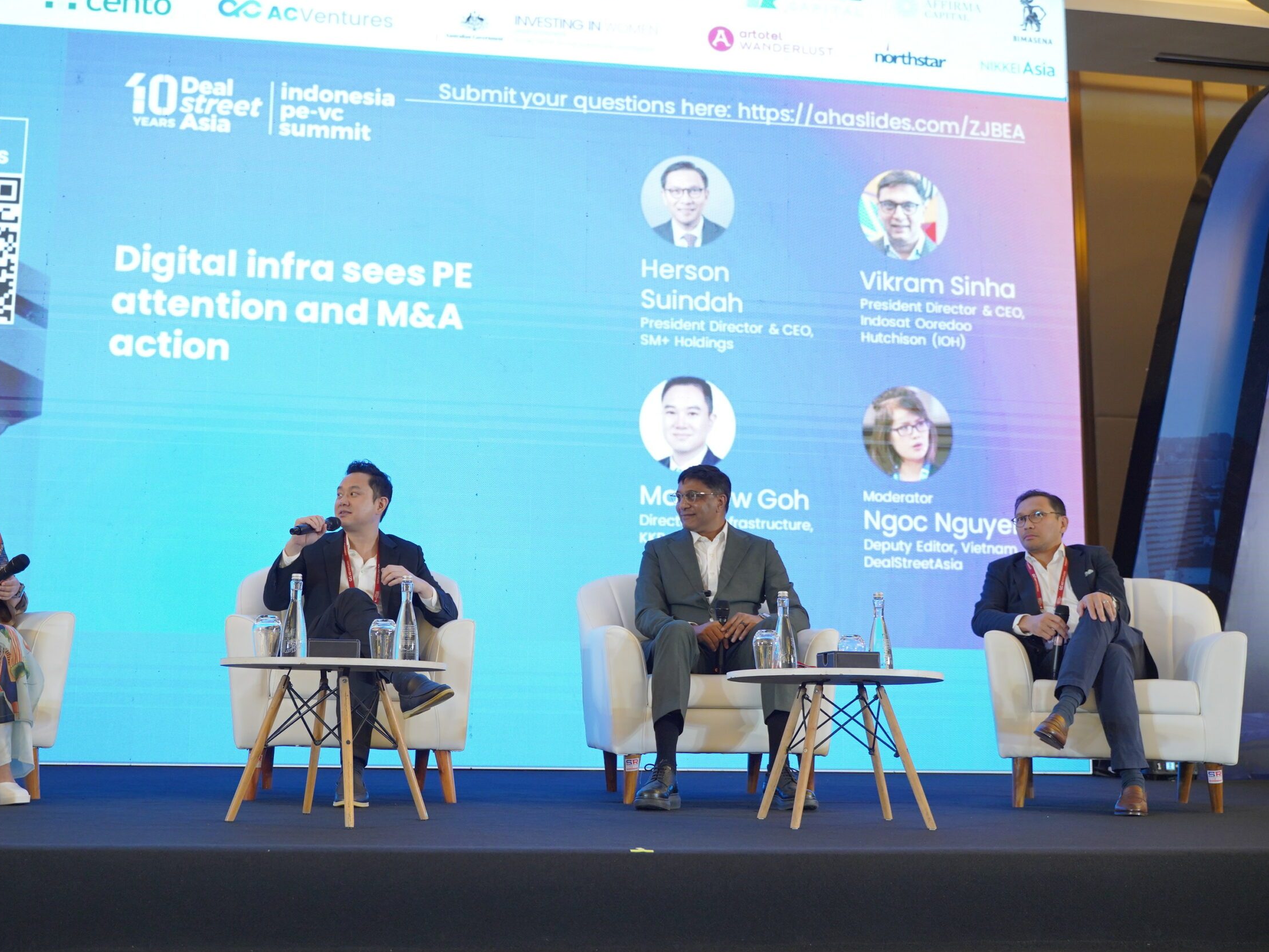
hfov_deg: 46.6
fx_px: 1466
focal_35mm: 40
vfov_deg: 36.0
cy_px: 479
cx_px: 536
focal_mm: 36
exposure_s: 1/125
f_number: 2.8
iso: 1250
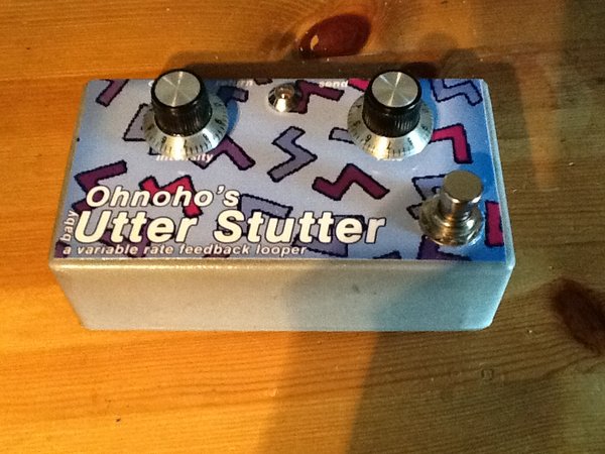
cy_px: 227
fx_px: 559
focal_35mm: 32
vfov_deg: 44.2
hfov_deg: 56.8
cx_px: 302
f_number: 2.4
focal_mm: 2.03
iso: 400
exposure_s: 1/20
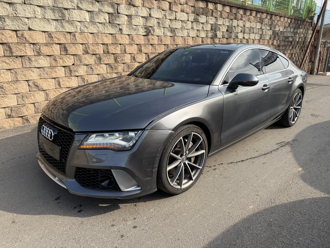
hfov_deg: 71.6
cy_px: 124
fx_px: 229
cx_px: 165
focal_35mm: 24
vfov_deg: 56.8
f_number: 1.78
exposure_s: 1/2445
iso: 100
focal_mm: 6.76
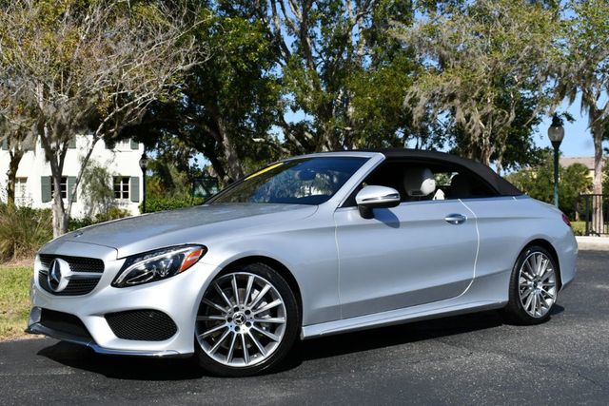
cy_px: 203
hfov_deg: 41.1
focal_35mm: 48
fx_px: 812
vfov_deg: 28.1
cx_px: 304
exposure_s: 1/320
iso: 100
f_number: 9
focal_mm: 24
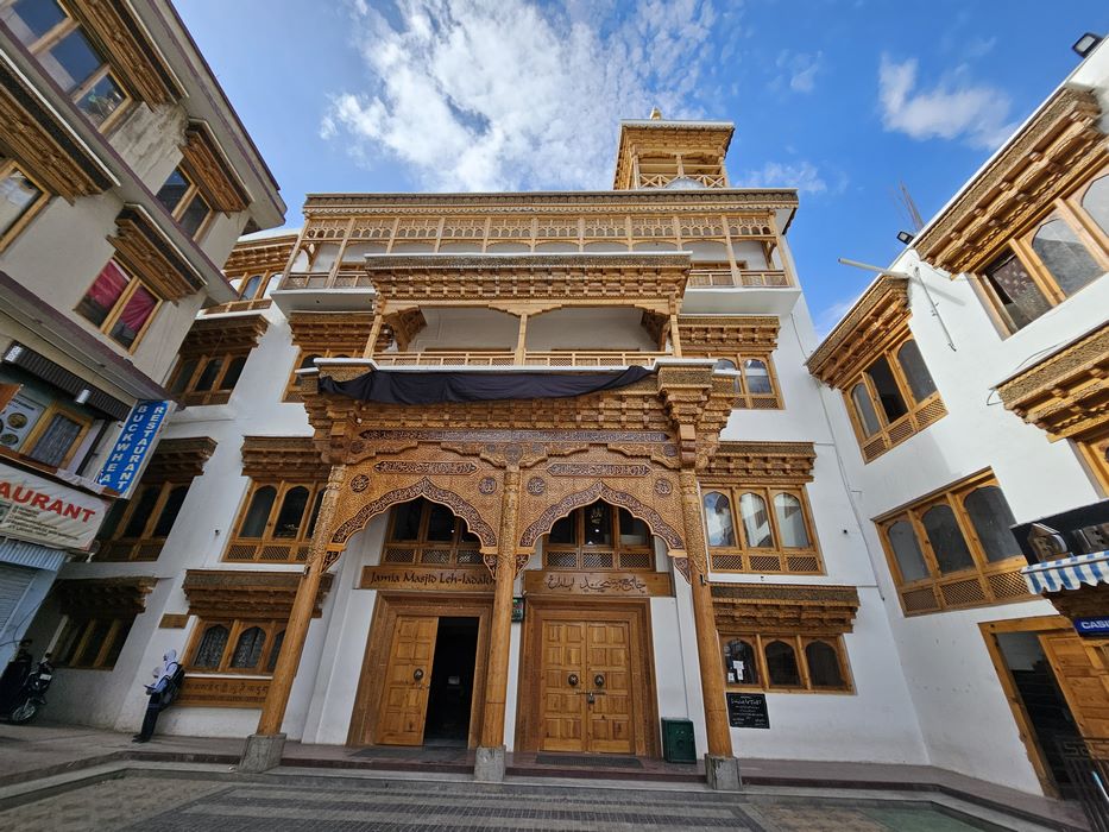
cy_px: 416
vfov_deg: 89.9
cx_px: 554
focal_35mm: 13
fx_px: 417
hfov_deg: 106.2
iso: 50
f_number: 2.2
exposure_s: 1/848
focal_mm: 2.2
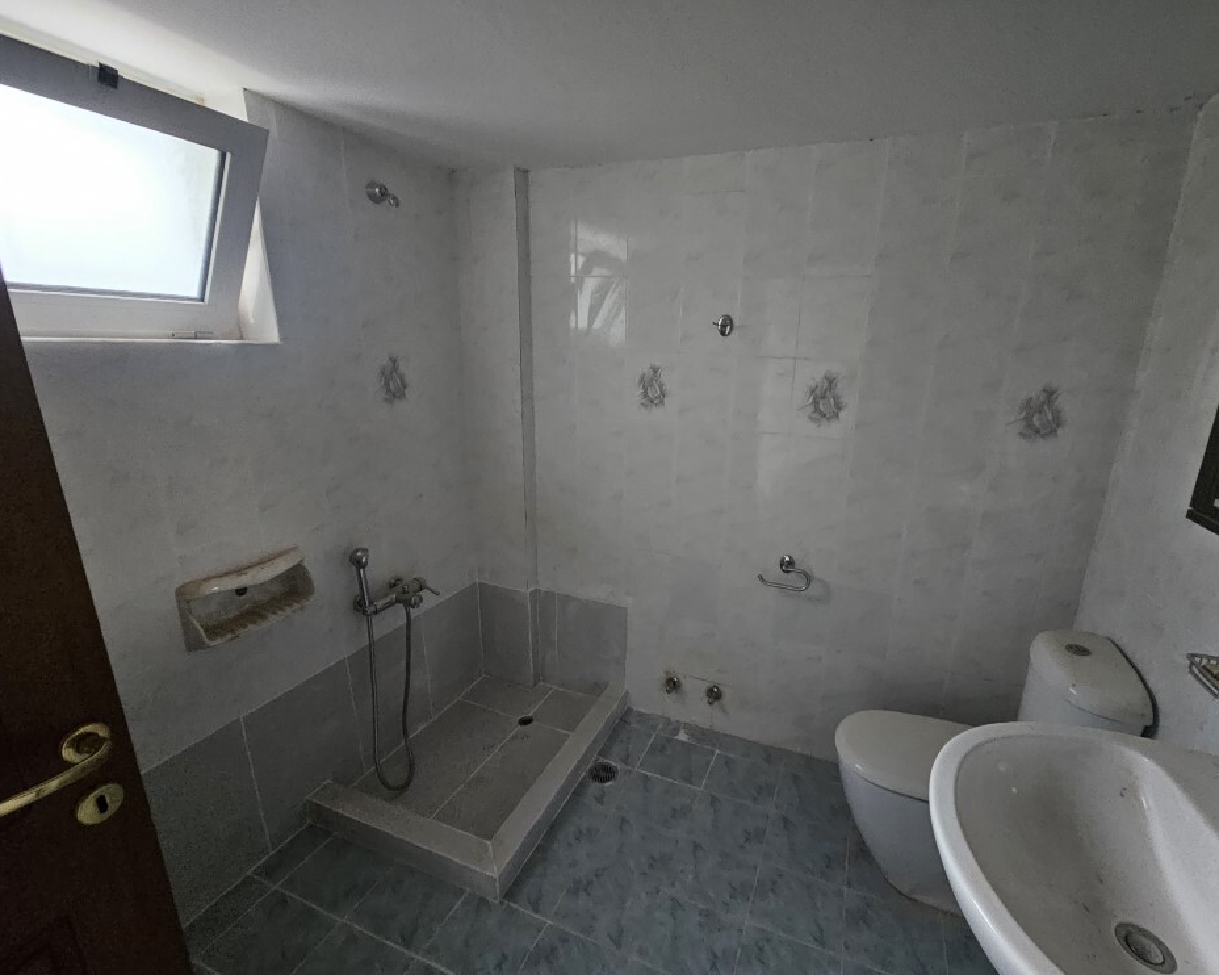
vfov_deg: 88.0
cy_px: 482
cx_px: 658
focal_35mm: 14
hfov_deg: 100.5
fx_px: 505
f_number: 2.2
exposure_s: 1/25
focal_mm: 2.2
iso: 1250
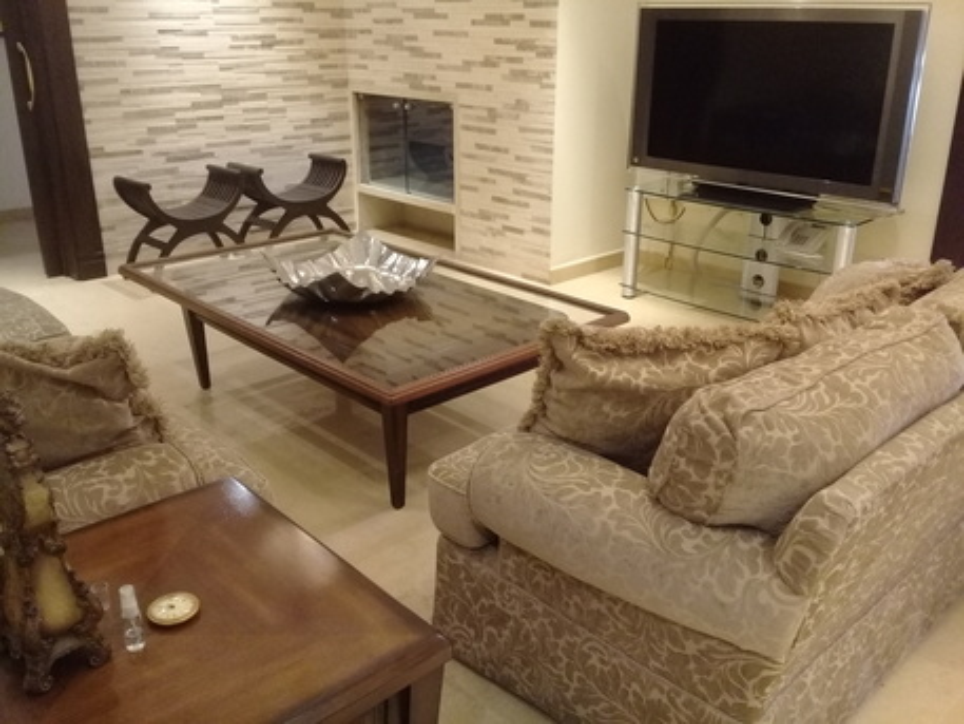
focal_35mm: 31
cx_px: 482
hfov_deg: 58.3
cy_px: 362
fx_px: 864
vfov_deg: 45.5
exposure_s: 1/17
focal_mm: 3.3
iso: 320
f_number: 2.2
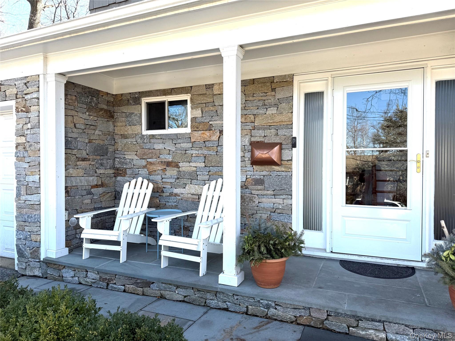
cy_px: 170
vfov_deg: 56.8
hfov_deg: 71.6
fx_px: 315
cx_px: 228
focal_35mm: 24
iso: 80
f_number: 1.78
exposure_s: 1/722
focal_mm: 6.76
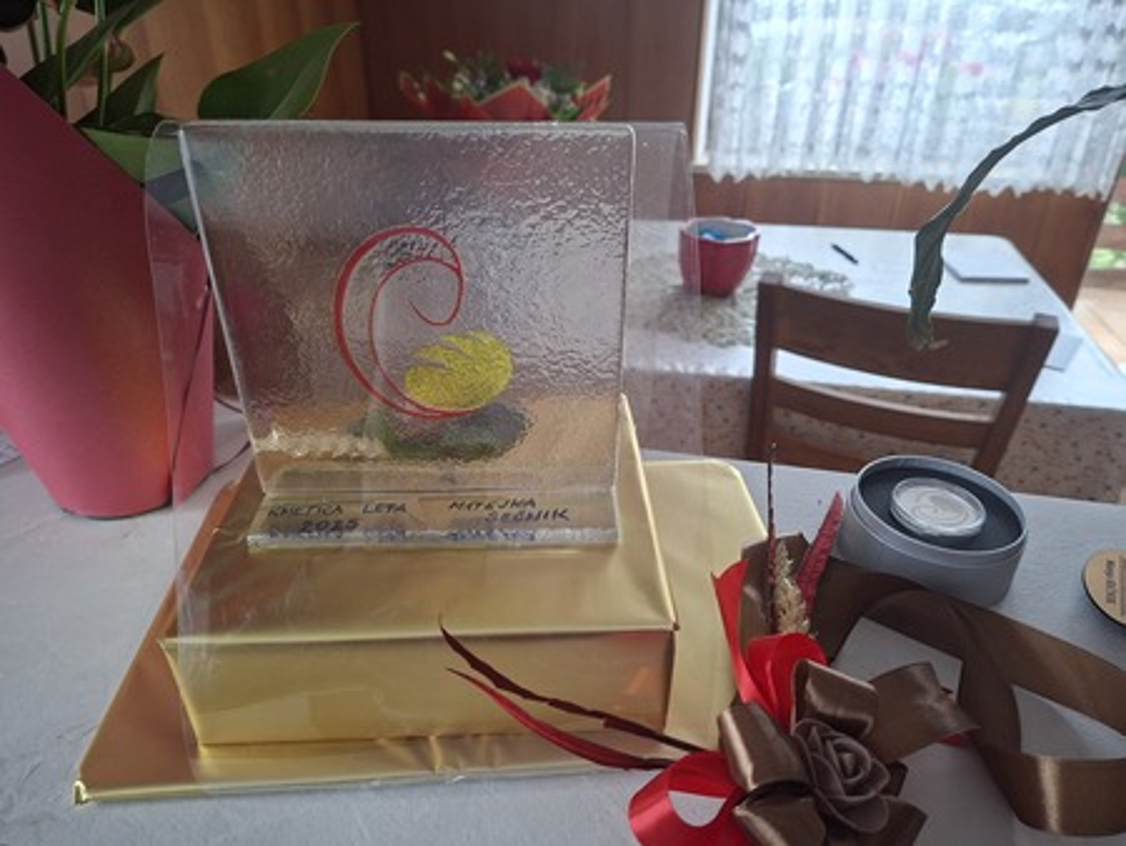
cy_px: 423
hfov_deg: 73.9
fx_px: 749
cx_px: 563
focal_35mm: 23
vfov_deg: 58.9
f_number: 1.8
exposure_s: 1/50
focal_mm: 5.54
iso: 250
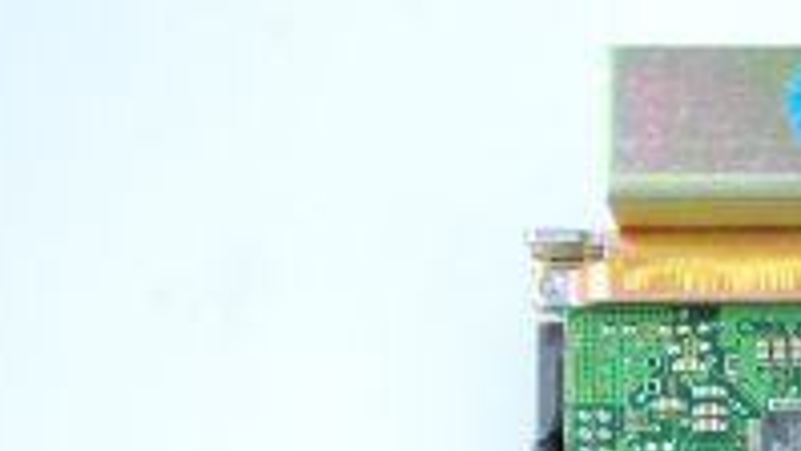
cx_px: 1083
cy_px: 707
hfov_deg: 10.1
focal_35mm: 208
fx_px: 4418
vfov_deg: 5.8
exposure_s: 1/100
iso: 800
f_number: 7.1
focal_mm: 66
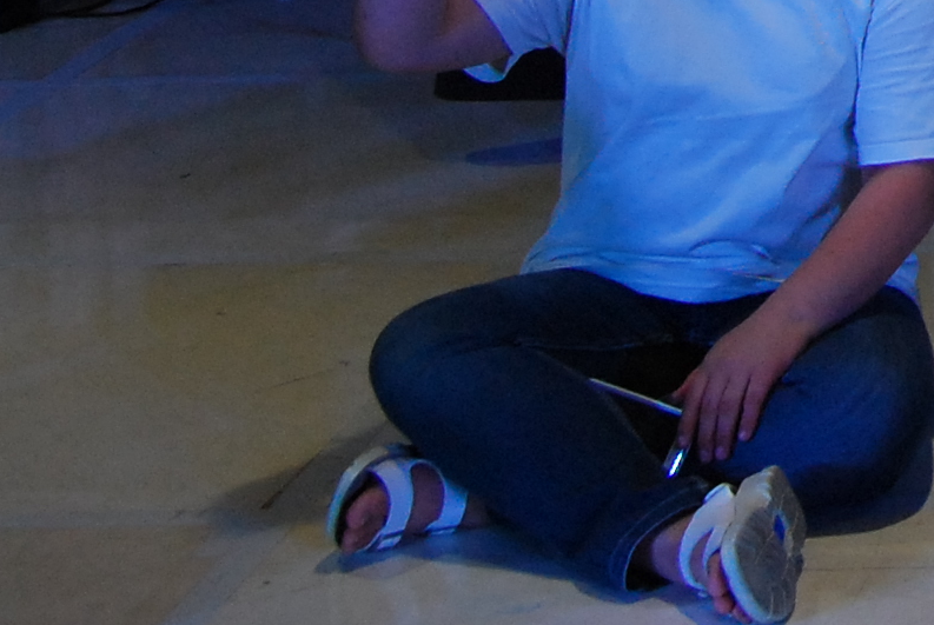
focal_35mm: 168
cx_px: 1887
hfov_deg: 11.0
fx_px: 4376
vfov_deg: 7.7
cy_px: -824
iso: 450
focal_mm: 23
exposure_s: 1/125
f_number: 7.1
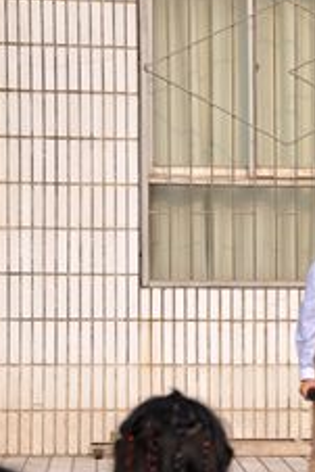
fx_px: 3383
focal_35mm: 258
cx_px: 476
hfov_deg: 5.3
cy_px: 333
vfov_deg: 8.0
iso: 200
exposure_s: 1/320
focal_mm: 75
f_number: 9
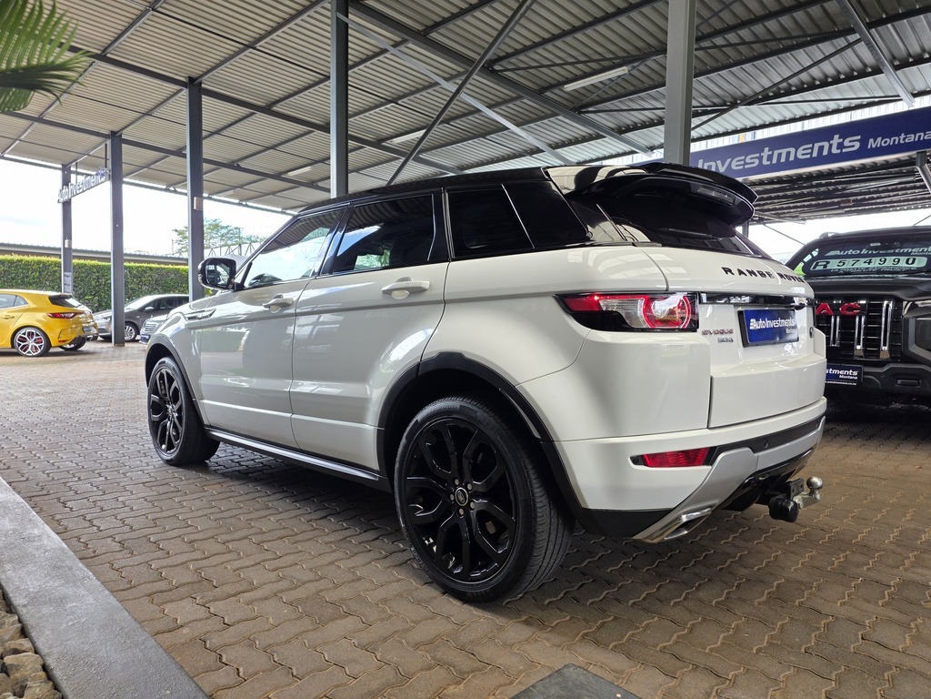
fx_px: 619
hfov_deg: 73.9
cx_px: 466
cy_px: 350
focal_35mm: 23
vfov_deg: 58.9
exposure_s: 1/180
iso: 40
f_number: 1.7
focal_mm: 6.25
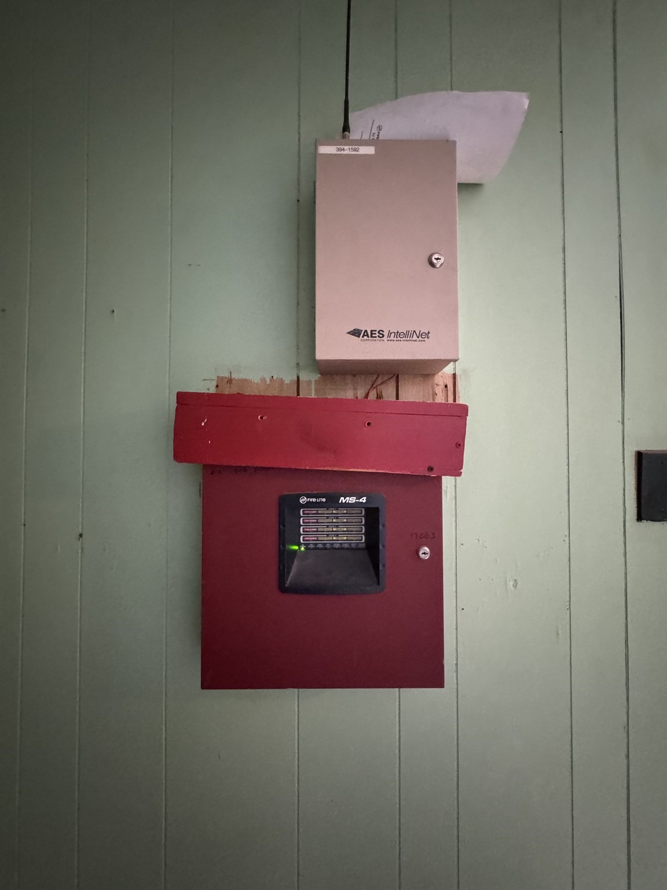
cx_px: 334
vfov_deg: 102.1
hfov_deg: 85.7
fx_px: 360
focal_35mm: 14
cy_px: 445
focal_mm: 2.22
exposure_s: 1/30
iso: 1600
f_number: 2.2
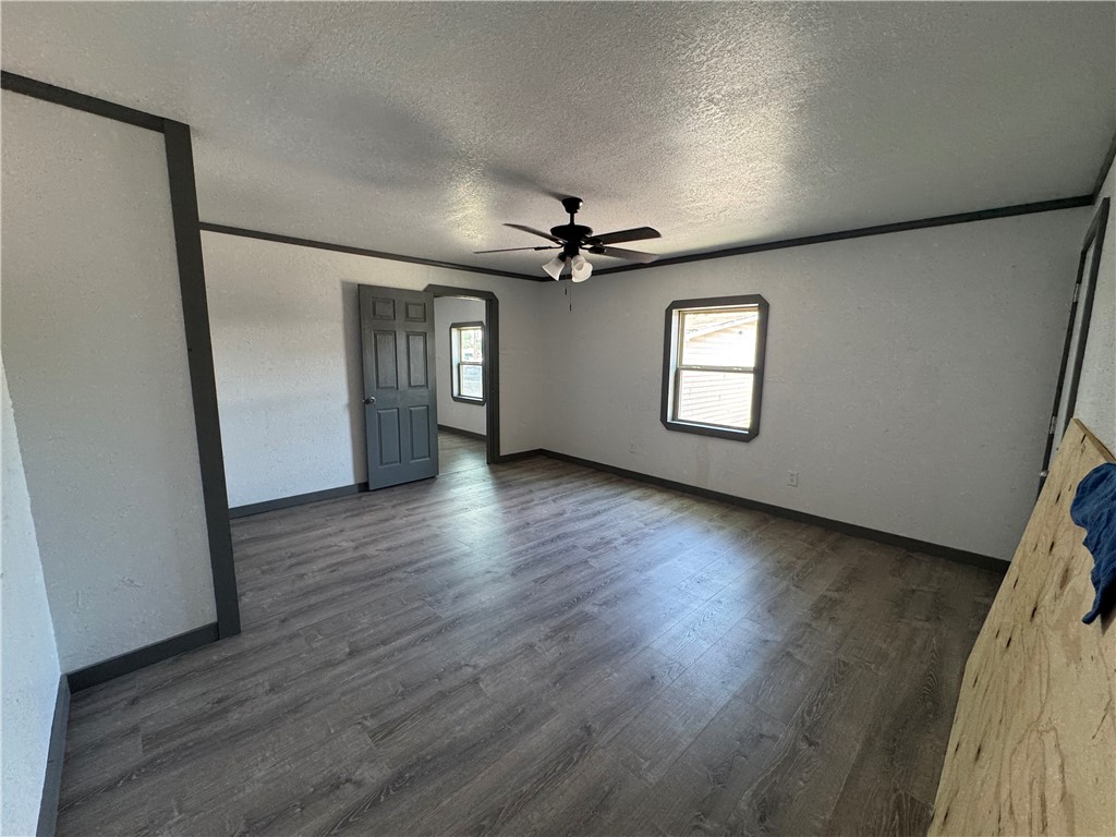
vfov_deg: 85.7
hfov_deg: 102.1
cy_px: 418
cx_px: 558
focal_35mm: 14
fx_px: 451
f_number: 2.2
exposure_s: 1/60
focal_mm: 2.22
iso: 160
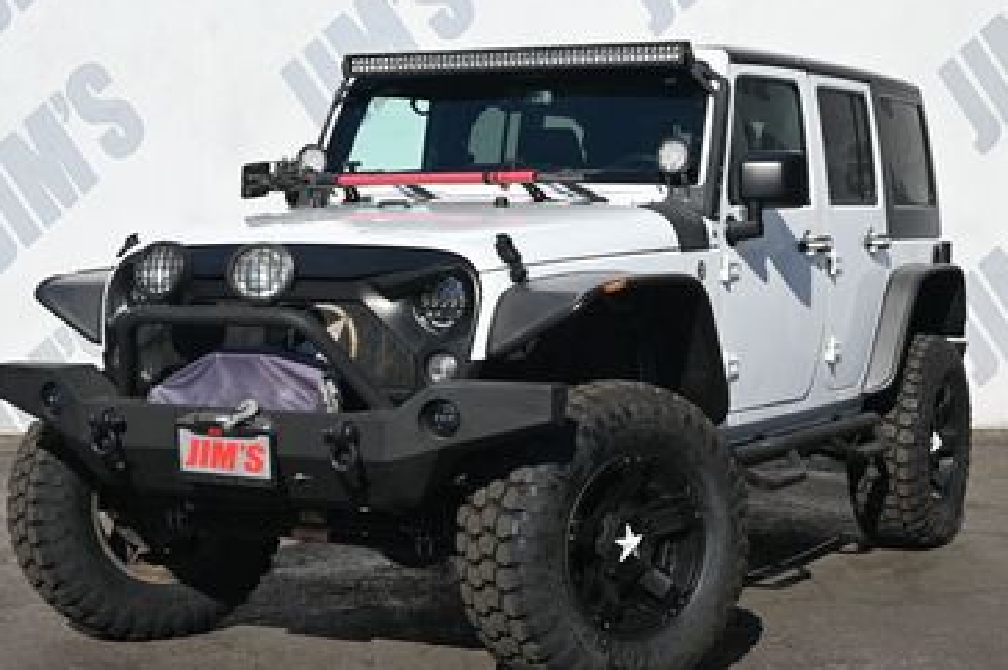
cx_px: 504
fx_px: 1890
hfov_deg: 29.9
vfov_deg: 20.1
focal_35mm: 68
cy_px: 354
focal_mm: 41
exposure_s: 1/320
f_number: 6.3
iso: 100
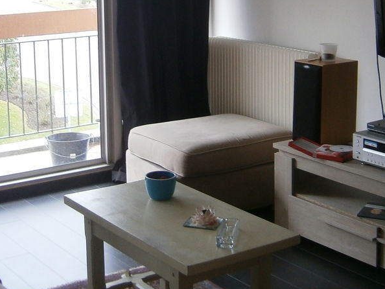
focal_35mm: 70
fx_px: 779
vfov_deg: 20.7
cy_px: 51
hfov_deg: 27.7
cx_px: 153
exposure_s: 1/30
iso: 80
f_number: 2.8
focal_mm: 4.7
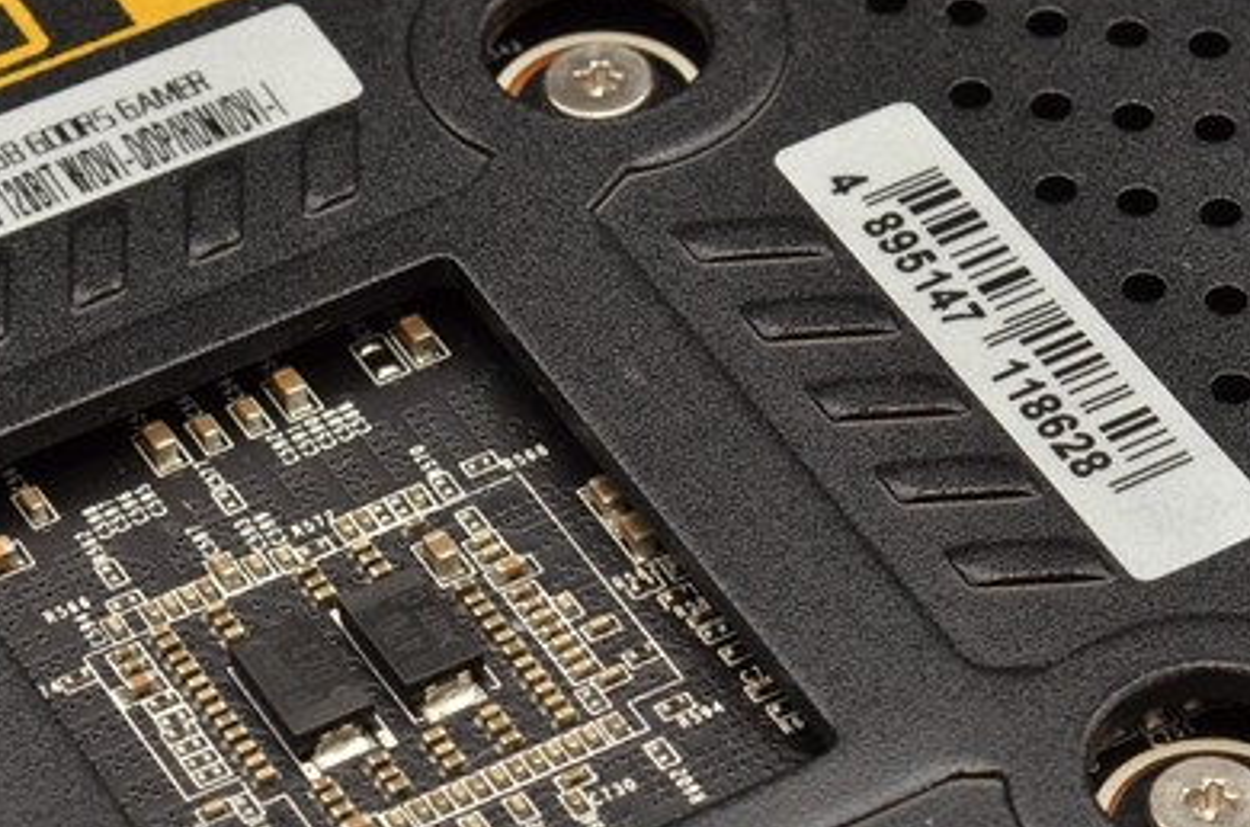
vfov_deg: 6.9
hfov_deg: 10.5
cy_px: 686
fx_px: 6824
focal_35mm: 197
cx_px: 391
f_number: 7.1
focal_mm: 50
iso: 640
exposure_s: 1/200
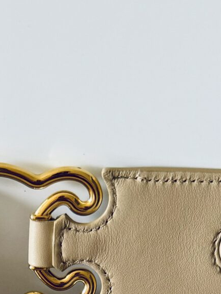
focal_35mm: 107
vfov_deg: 15.5
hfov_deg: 13.6
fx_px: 910
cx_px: -1
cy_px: 549
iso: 200
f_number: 1.78
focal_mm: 6.76
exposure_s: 1/66
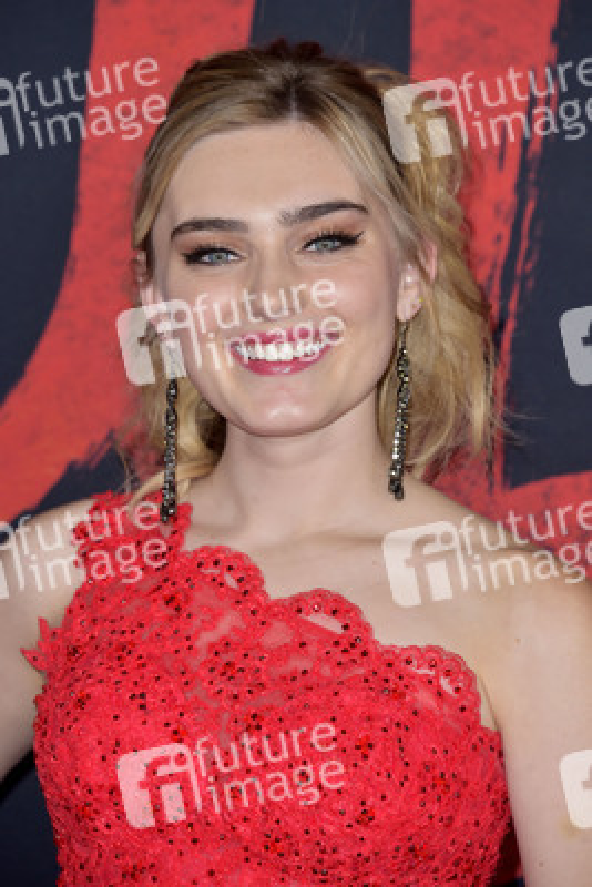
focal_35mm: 200
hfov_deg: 6.9
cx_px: 296
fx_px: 4929
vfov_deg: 10.3
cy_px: 444
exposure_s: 1/250
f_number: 7.1
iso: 400
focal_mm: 200
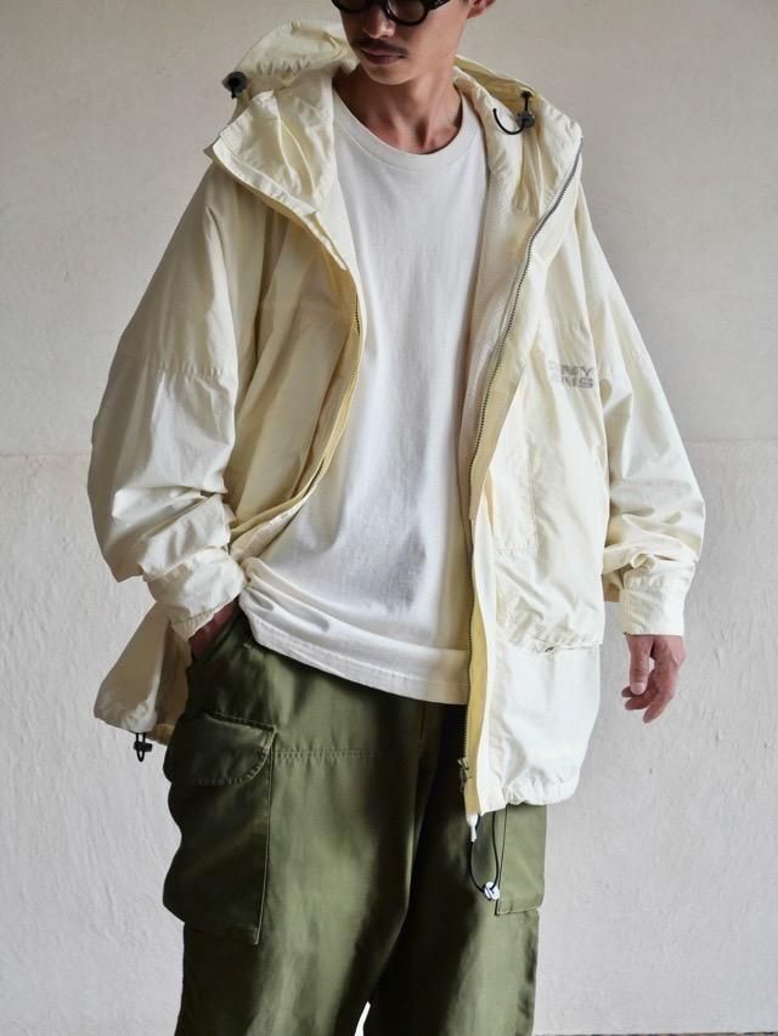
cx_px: 389
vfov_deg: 22.3
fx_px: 2636
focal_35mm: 88
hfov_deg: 16.8
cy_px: 518
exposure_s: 1/100
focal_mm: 44
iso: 800
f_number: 3.9
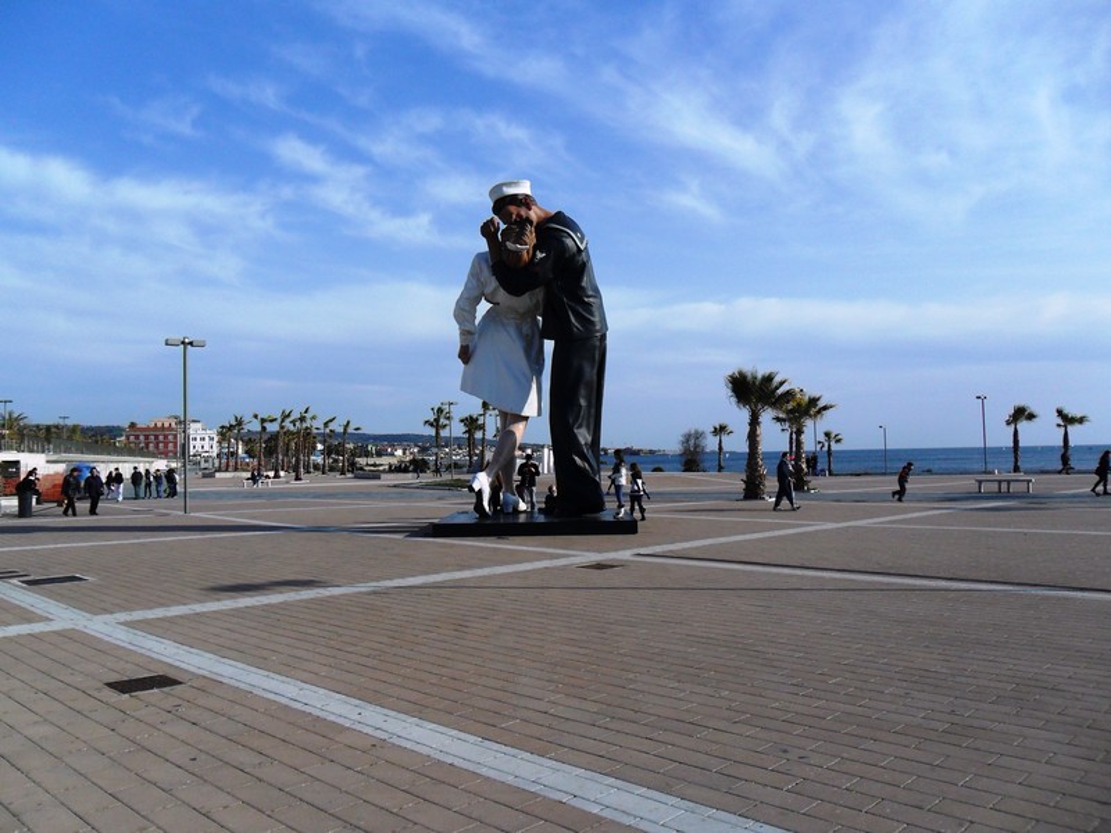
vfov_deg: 51.4
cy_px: 416
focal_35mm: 27
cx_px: 556
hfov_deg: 65.3
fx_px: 867
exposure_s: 1/250
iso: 100
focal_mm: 4.9
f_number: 8.9
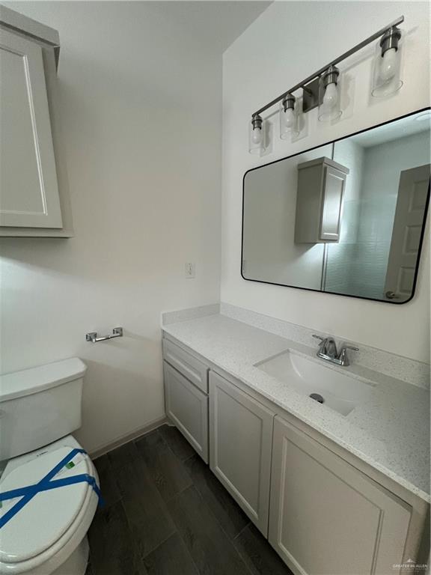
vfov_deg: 106.2
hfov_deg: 89.9
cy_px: 288
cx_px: 216
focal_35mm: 13
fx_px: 216
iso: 250
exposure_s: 1/50
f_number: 1.8
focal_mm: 1.57
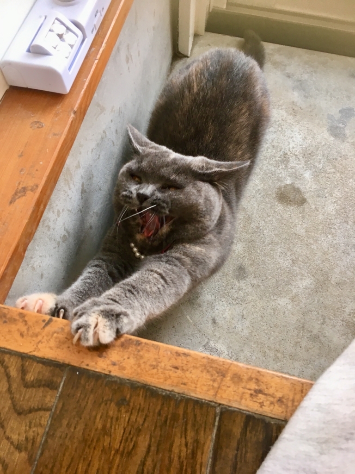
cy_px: 237
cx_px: 178
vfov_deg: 61.7
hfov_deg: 48.2
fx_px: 397
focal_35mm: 29
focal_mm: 4.15
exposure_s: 1/30
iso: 64
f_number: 2.2
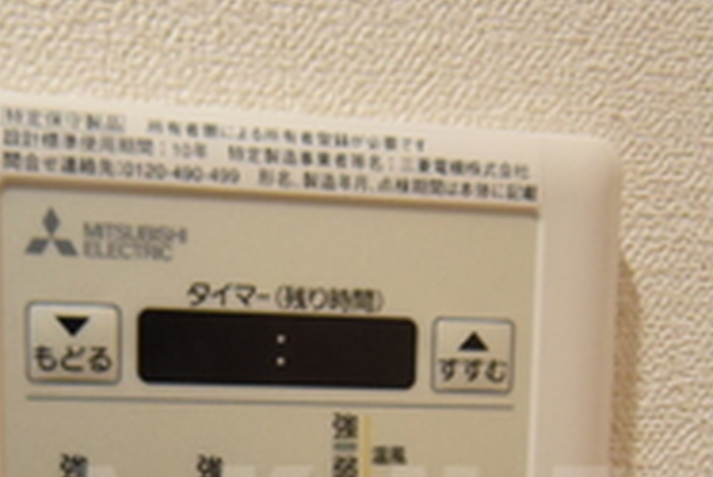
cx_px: 233
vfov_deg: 29.5
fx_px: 813
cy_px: 521
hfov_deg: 46.6
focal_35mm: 41
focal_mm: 8
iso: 1600
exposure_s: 1/100
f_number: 5
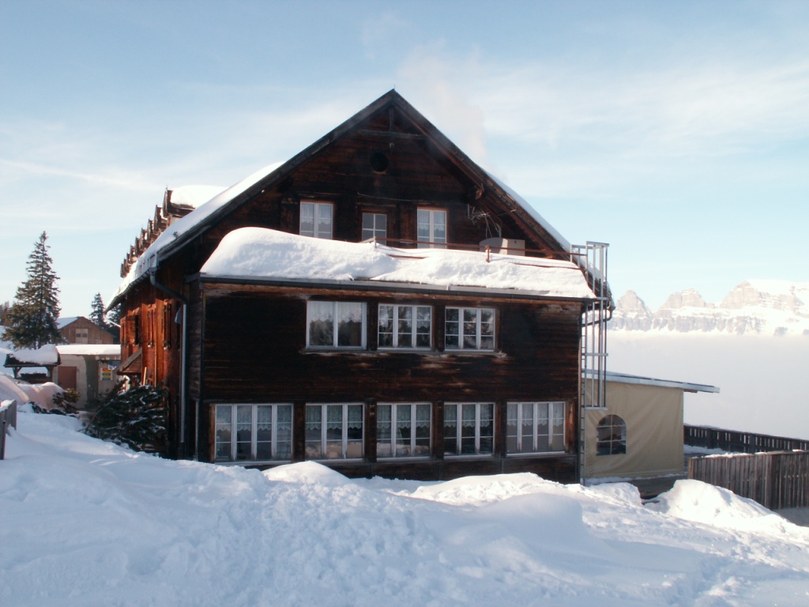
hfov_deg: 52.6
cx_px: 404
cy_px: 304
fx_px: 818
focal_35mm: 35
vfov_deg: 40.7
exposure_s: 1/100
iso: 50
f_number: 8
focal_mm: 5.86
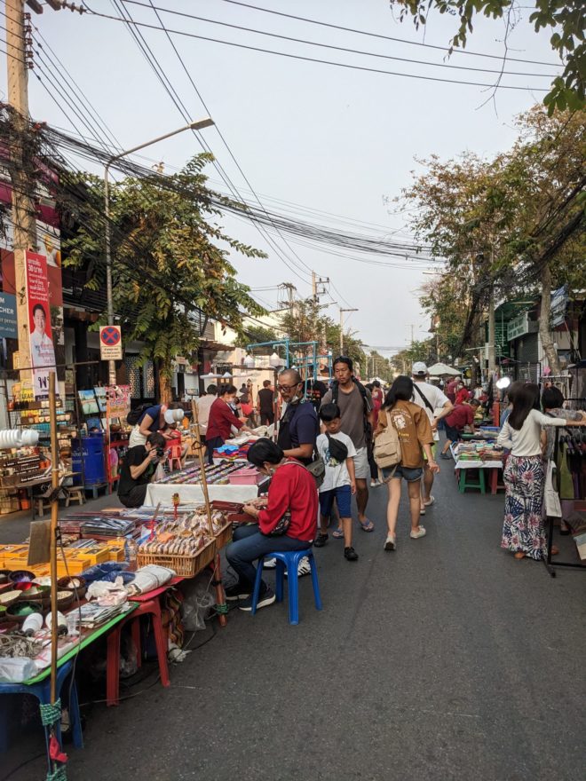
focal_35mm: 27
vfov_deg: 65.3
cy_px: 390
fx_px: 609
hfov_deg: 51.4
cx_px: 293
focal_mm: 4.38
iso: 77
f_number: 1.73
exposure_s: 1/939
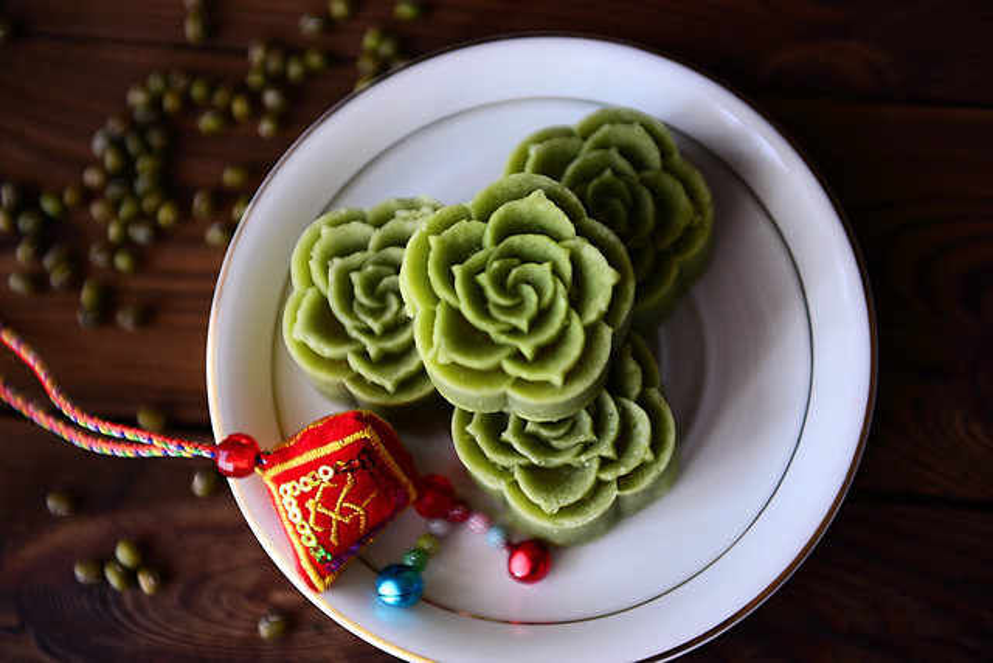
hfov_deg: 28.8
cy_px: 332
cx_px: 496
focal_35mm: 70
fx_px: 1931
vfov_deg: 19.5
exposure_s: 1/50
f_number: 3.2
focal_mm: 70
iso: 400
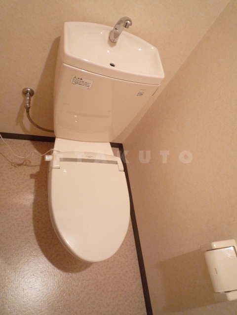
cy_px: 158
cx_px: 118
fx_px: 228
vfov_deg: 69.4
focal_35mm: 25
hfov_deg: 54.9
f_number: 2.8
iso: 400
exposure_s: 1/25
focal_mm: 4.4
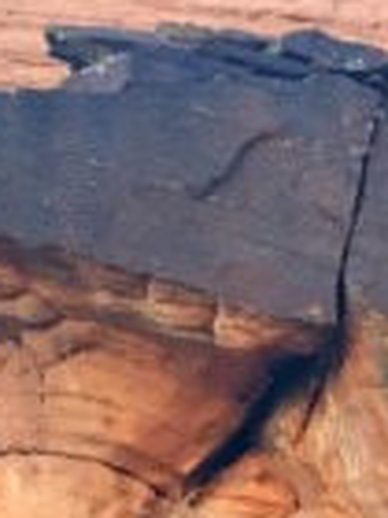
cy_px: 1519
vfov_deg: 7.8
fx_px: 3303
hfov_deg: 6.7
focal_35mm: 221
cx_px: 362
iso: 50
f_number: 2.2
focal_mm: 4.15
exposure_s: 1/120
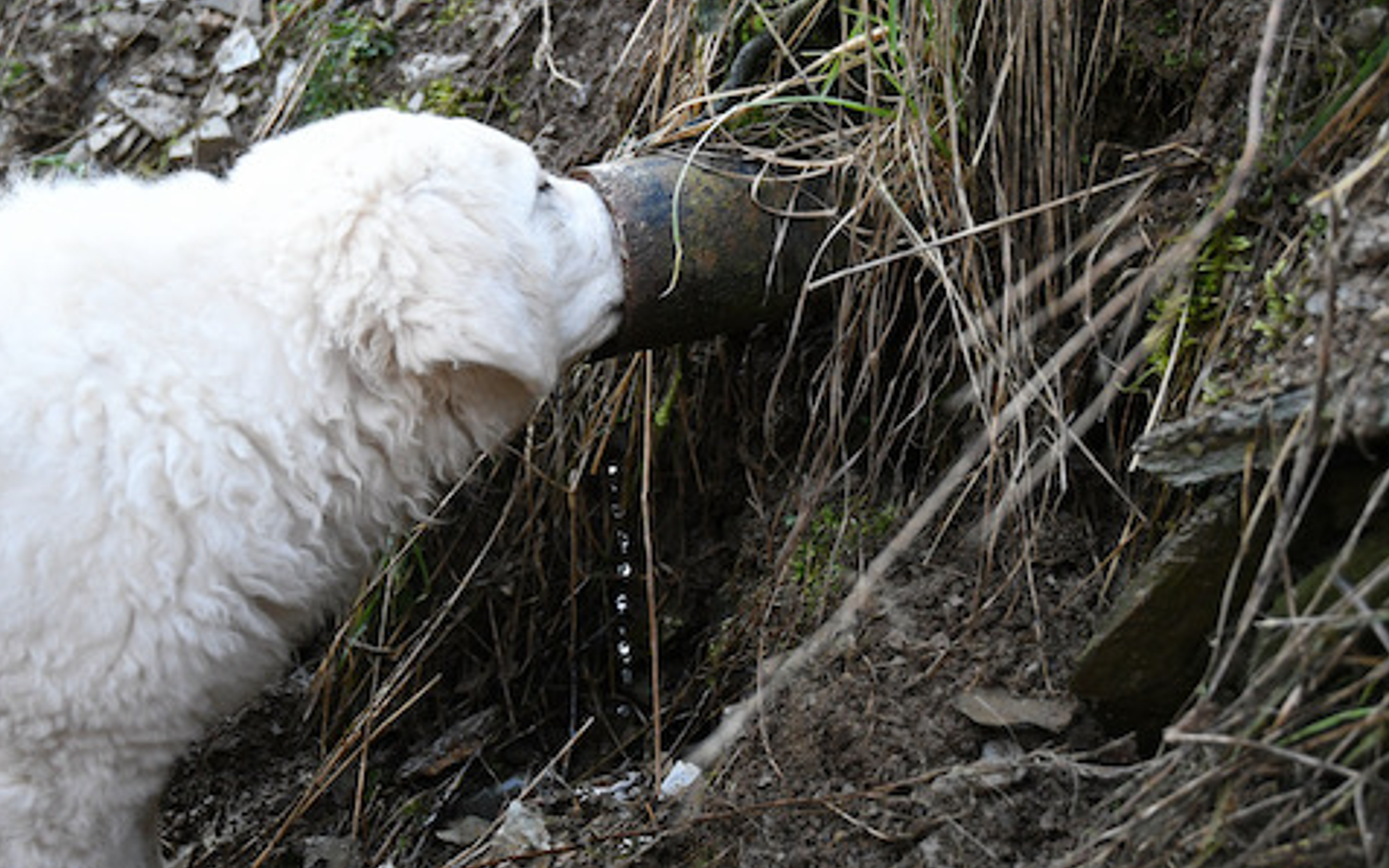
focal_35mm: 50
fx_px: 1893
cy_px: 329
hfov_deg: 40.1
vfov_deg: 25.8
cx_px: 556
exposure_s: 1/1250
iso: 2000
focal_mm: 26
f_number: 3
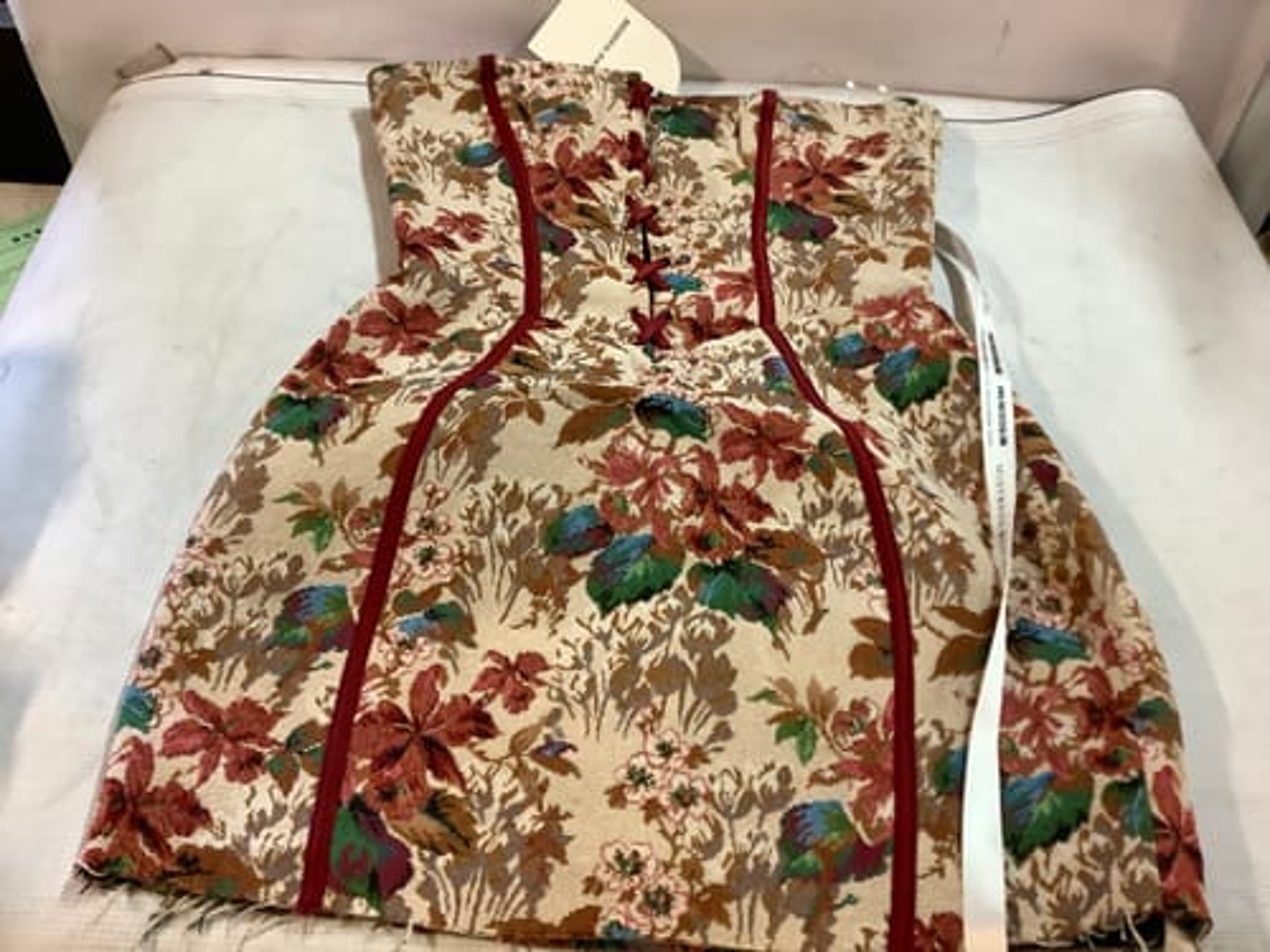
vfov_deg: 45.4
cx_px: 635
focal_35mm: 31
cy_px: 476
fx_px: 1137
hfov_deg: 58.4
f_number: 2.4
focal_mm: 3.3
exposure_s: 1/50
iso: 200
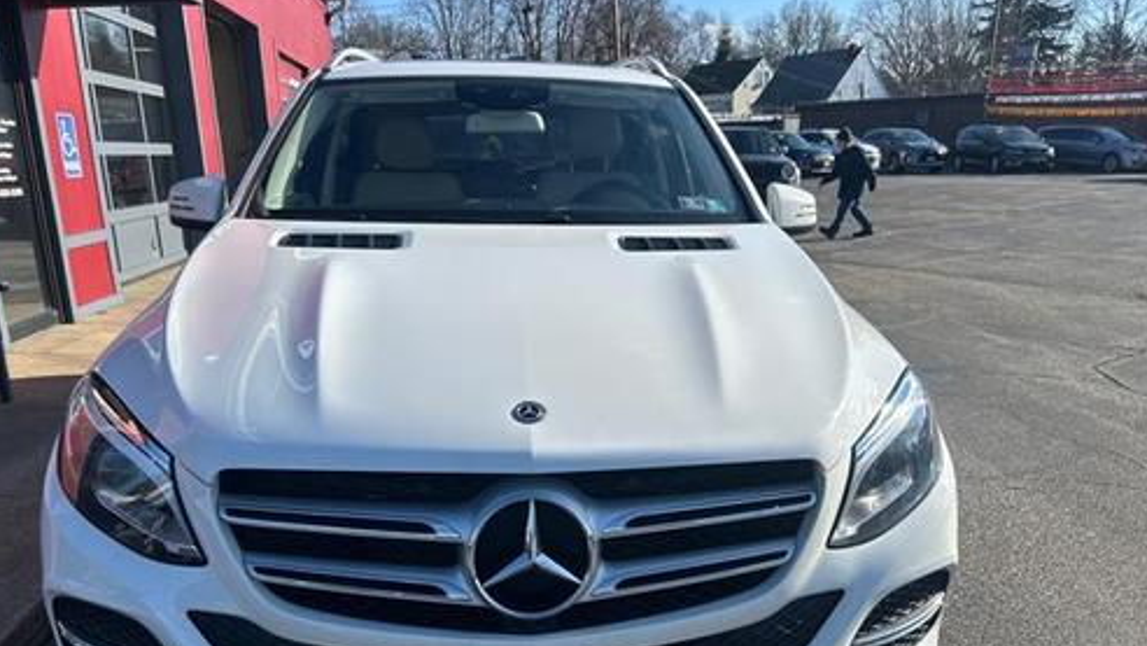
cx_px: 564
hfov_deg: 66.1
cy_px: 427
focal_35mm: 29
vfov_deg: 39.8
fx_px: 882
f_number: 1.5
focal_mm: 5.7
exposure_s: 1/4831
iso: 50
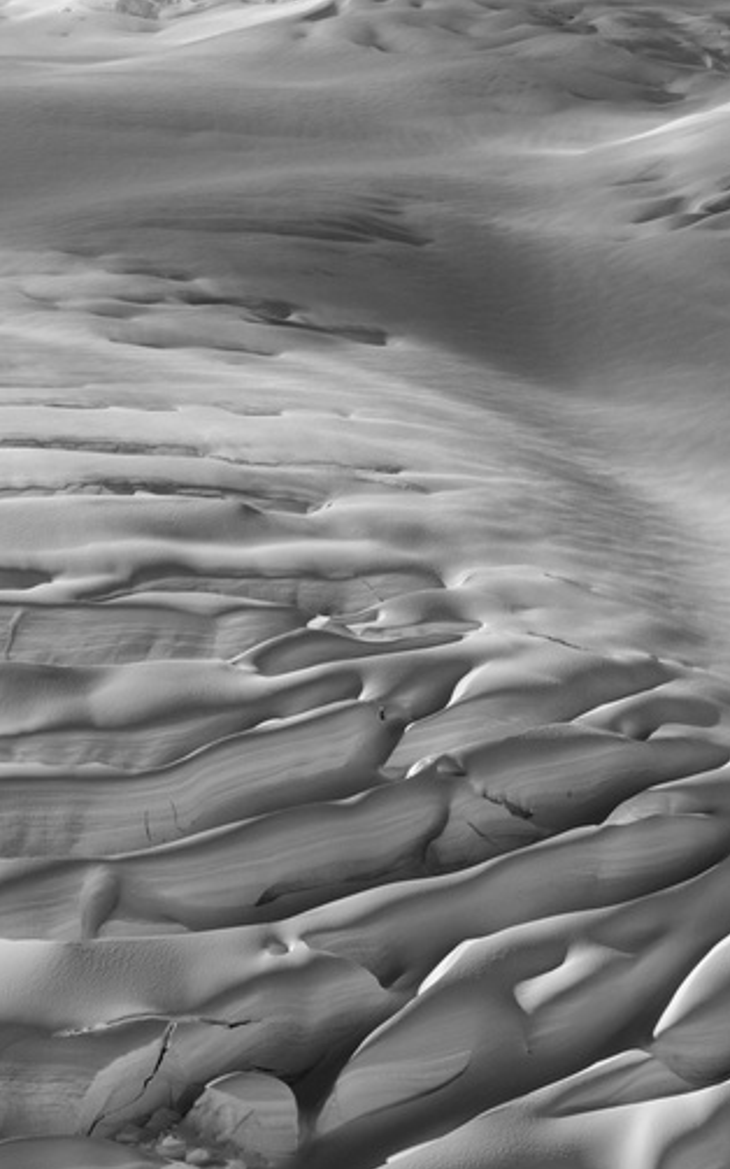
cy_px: 351
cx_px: 680
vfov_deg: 28.0
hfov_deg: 17.5
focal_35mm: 73
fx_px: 2326
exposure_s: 1/1250
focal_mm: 36
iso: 500
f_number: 11
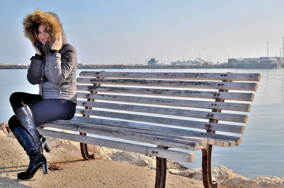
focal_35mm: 52
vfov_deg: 25.6
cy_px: 94
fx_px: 413
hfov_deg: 37.9
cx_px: 142
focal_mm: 35
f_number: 9
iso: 100
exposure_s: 1/200
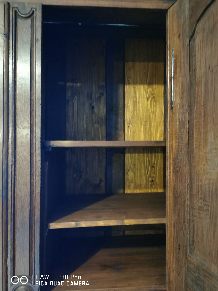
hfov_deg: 51.4
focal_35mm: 27
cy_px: 146
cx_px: 109
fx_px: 227
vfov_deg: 65.3
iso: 1250
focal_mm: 5.56
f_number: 1.6
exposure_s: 1/20
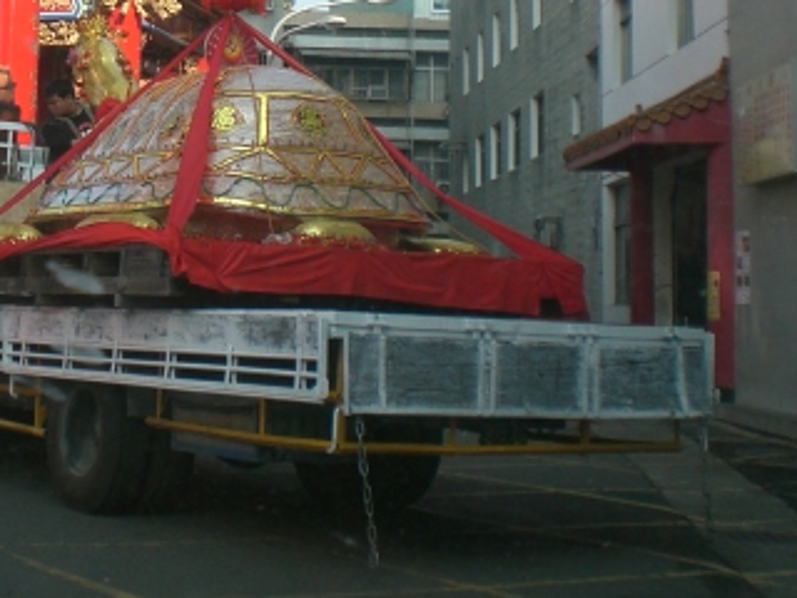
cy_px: 32
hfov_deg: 24.9
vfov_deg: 19.0
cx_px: 75
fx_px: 1750
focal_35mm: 76
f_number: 4.4
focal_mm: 6.3
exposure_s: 1/200
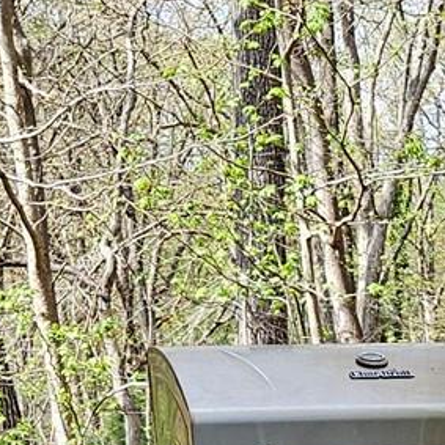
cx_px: 782
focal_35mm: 147
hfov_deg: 11.1
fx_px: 2138
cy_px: 818
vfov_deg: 11.0
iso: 25
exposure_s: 1/328
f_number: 1.8
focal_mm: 5.4
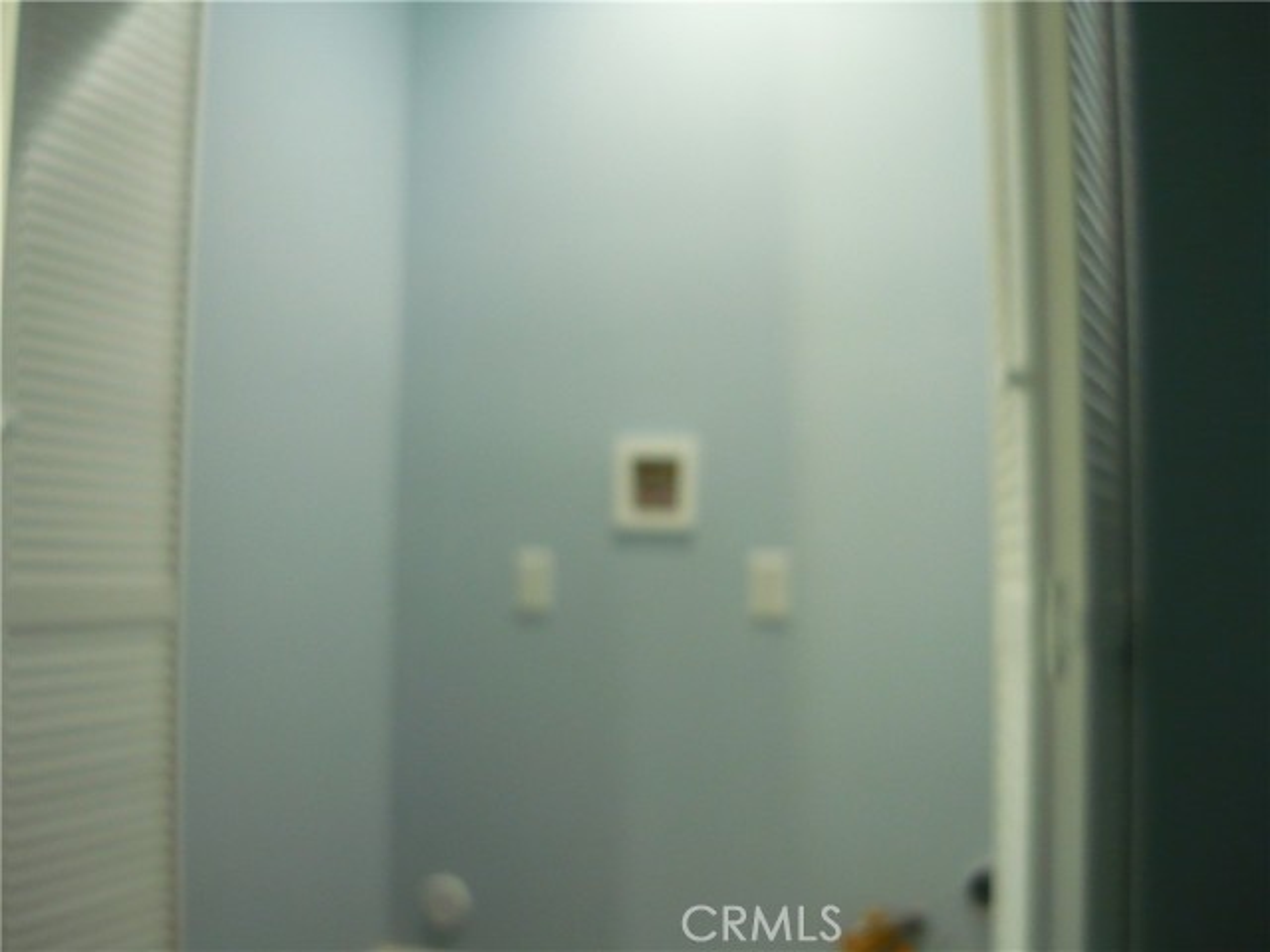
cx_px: 635
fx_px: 1211
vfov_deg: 42.9
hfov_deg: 55.4
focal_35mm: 33
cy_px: 476
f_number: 2.8
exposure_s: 1/30
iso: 250
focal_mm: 5.5
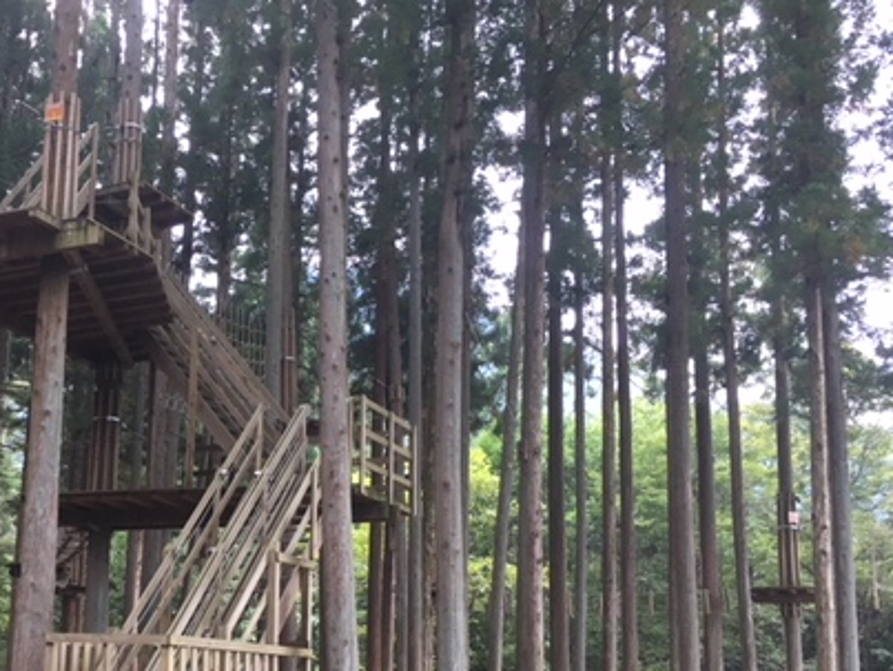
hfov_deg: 39.8
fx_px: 1188
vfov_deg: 31.3
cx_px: 197
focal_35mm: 46
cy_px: 461
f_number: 2.2
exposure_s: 1/30
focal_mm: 4.15
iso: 25
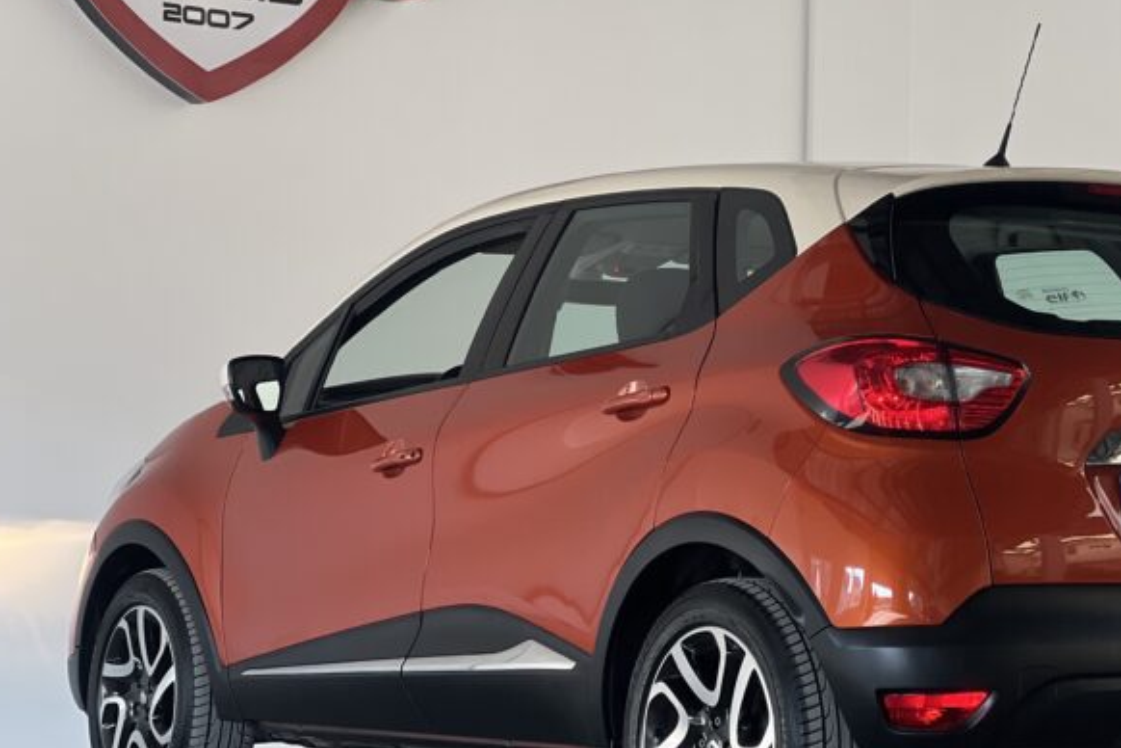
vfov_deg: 12.5
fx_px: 3425
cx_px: 749
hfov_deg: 18.5
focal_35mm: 110
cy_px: 341
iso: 100
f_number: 2.8
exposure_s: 1/121
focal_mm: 9
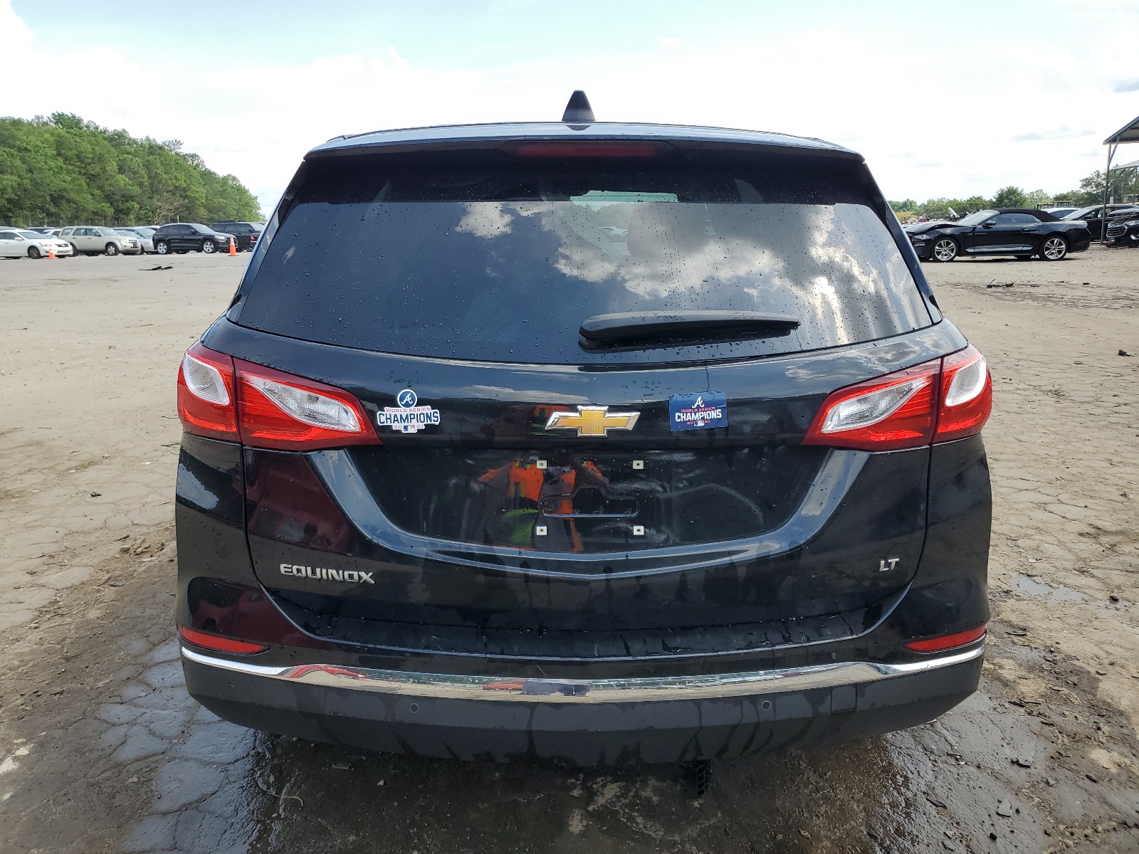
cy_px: 427
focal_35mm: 26
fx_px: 856
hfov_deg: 67.3
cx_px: 570
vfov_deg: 53.1
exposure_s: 1/1429
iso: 50
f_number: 1.5
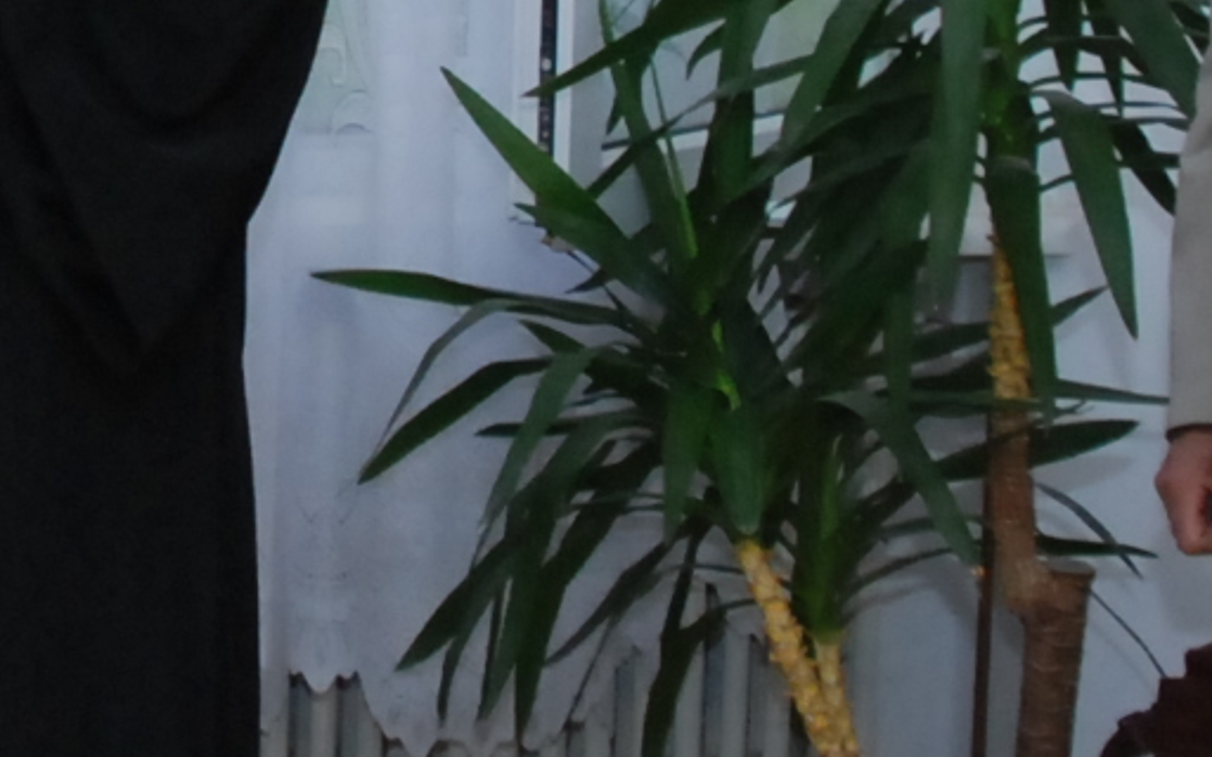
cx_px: -54
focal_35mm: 156
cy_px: -144
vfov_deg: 8.3
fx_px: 5153
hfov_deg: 13.2
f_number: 5
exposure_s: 1/200
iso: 800
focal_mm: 18
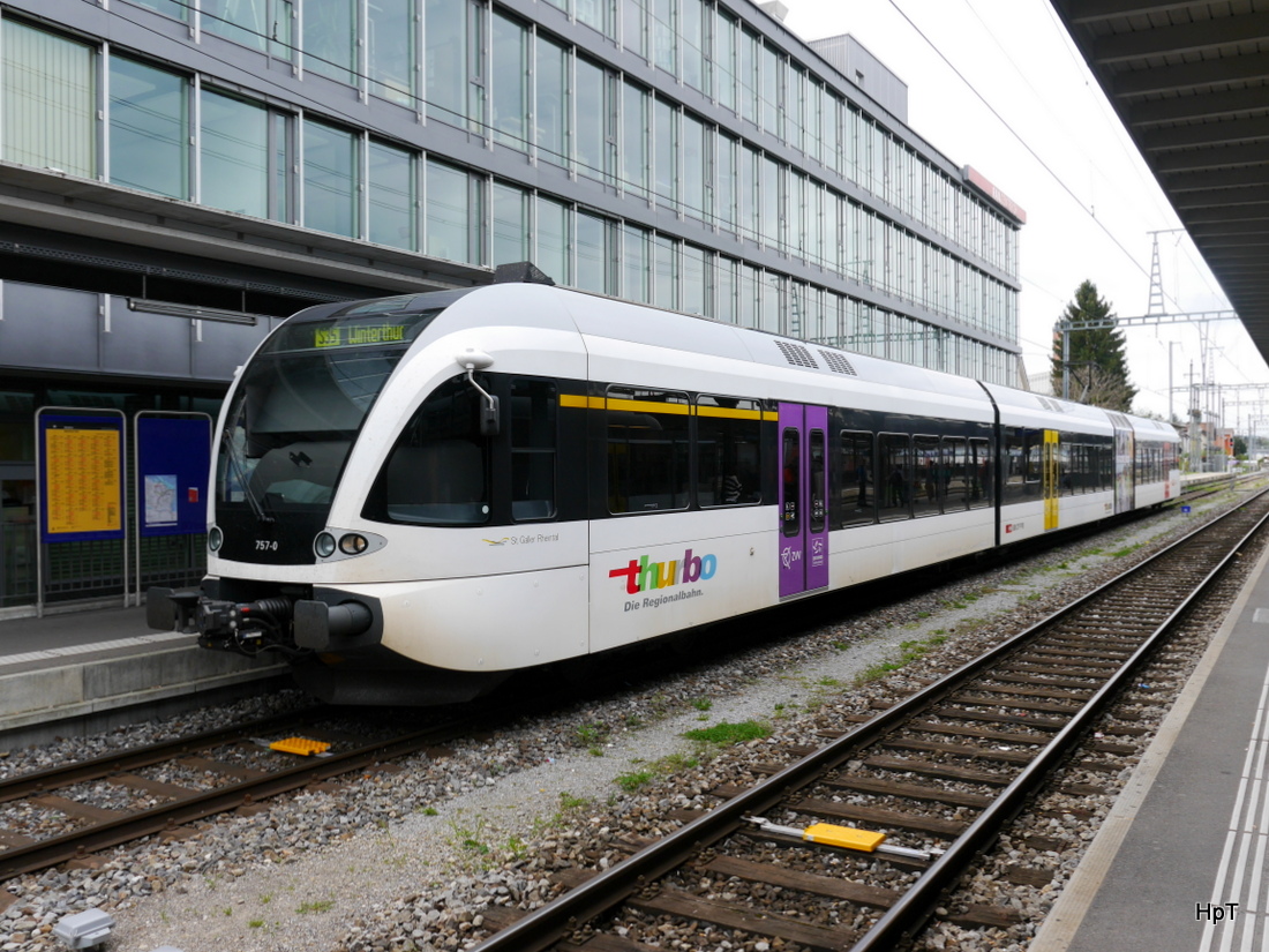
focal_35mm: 32
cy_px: 476
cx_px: 634
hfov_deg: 56.8
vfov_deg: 44.2
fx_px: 1173
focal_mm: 16
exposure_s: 1/250
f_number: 6.3
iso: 160
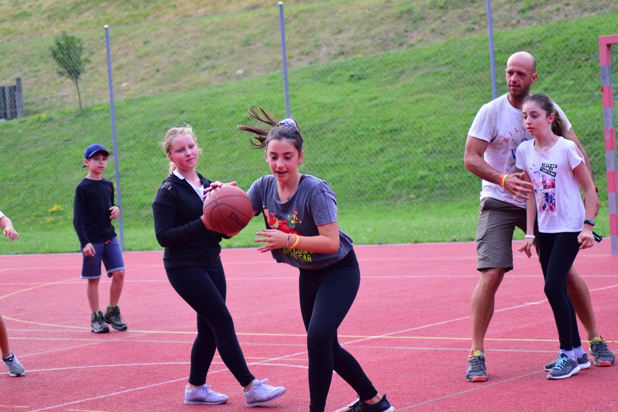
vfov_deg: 13.0
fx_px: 1803
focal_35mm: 105
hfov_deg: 19.5
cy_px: 206
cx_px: 309
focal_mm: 70
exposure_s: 1/1000
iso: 1600
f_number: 4
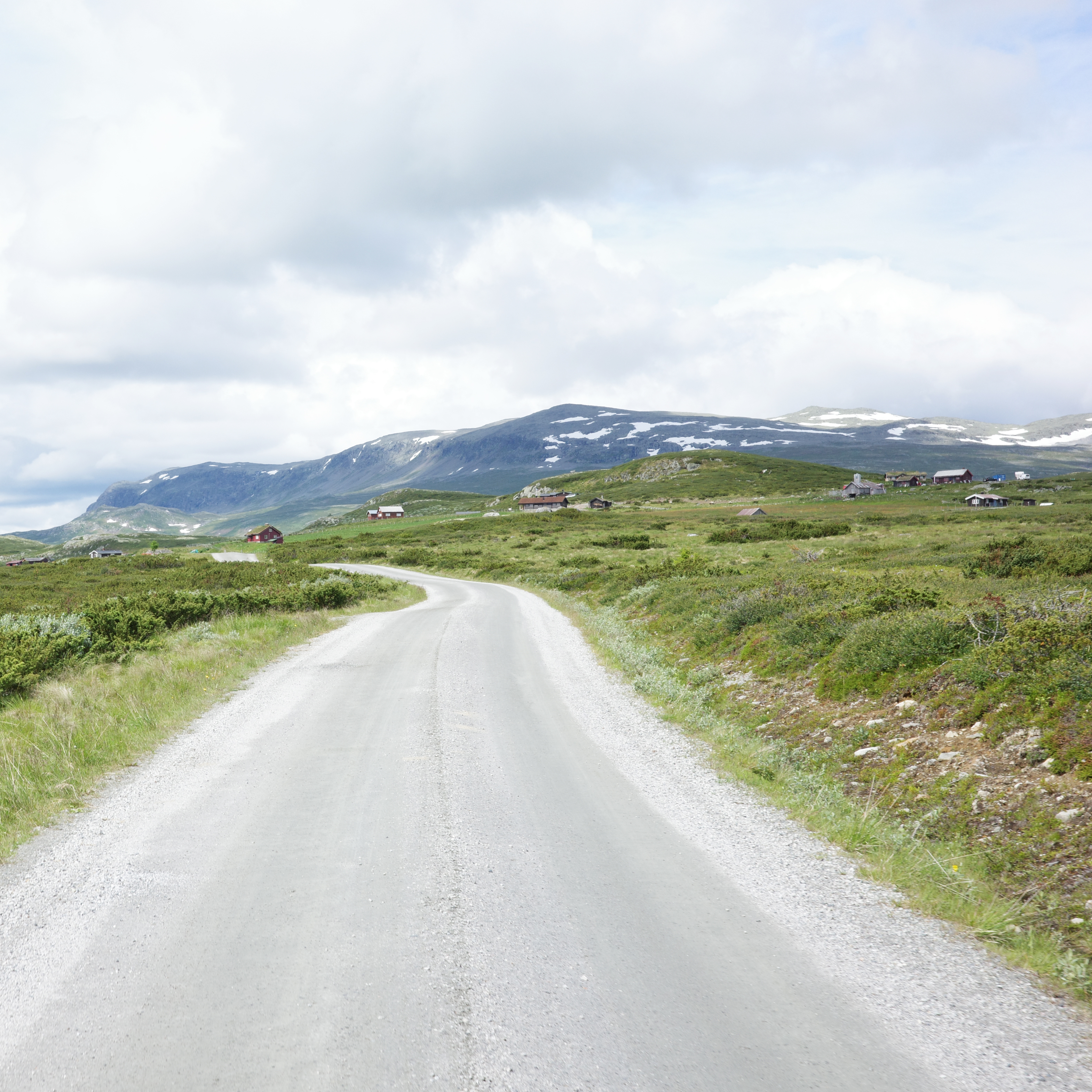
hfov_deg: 32.3
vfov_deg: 32.8
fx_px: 1856
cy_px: 539
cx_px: 293
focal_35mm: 52
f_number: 11
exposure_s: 1/160
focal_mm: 26
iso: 200
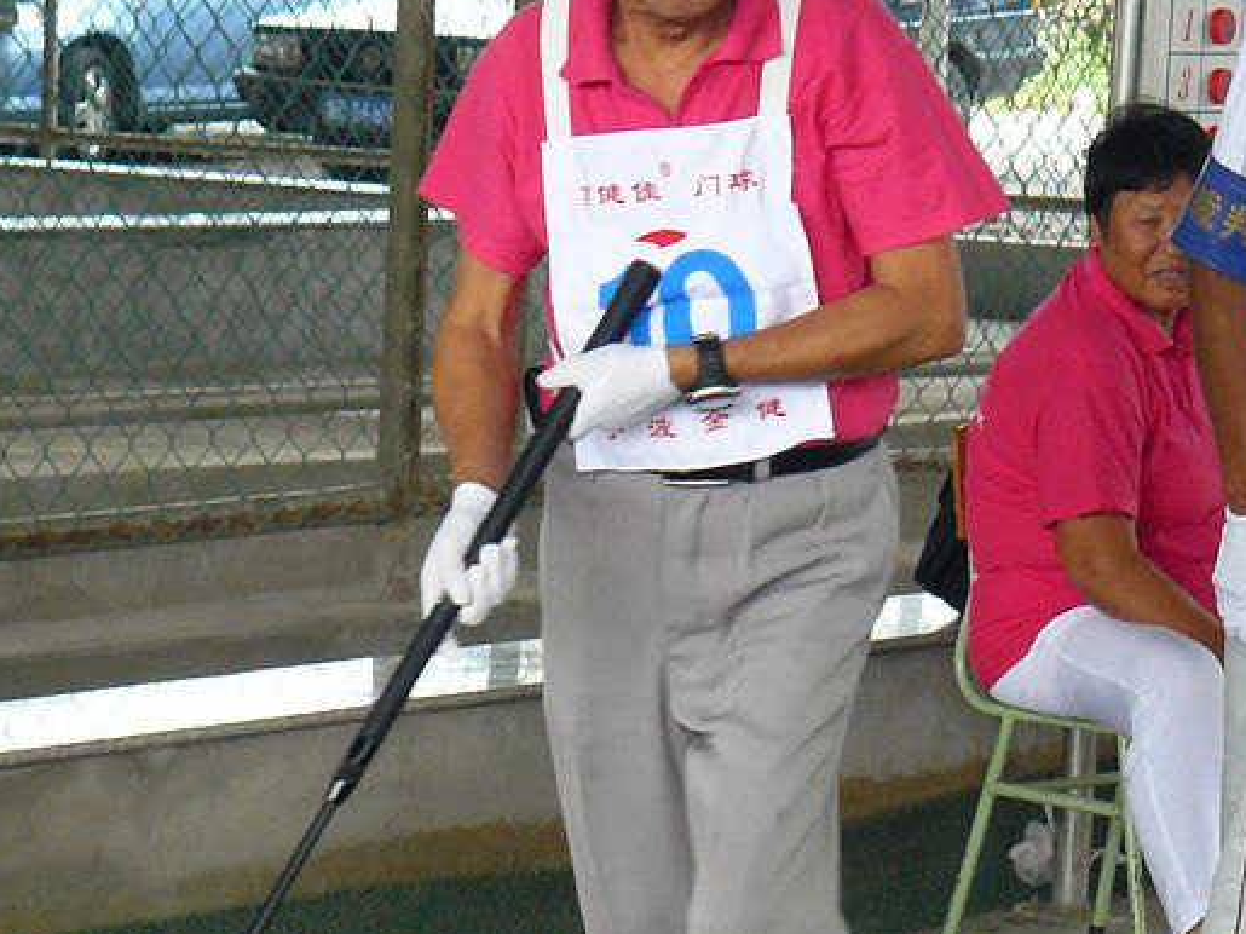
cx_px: 690
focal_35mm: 193
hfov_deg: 10.3
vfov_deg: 7.7
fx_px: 6945
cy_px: 581
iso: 200
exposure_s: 1/125
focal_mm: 16.2
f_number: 3.2
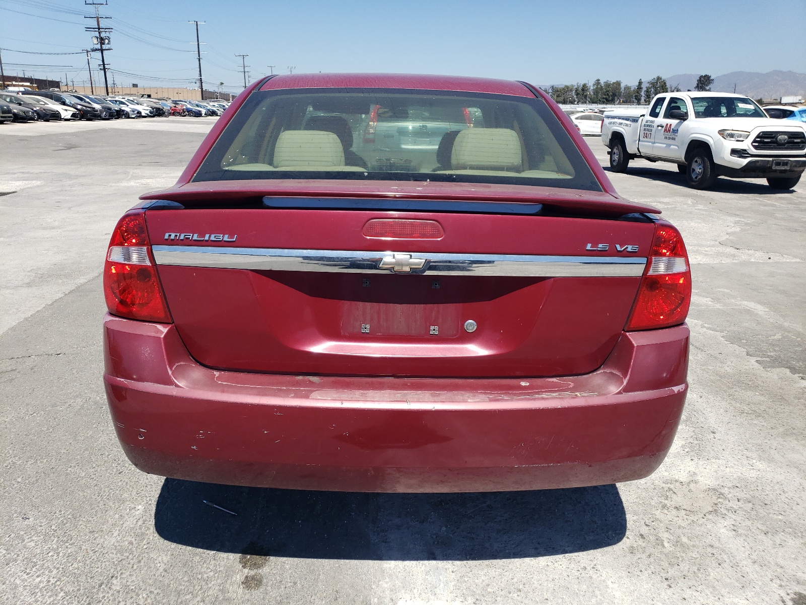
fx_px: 605
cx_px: 403
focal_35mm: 26
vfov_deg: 53.1
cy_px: 302
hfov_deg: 67.3
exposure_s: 1/3333
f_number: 1.5
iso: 50
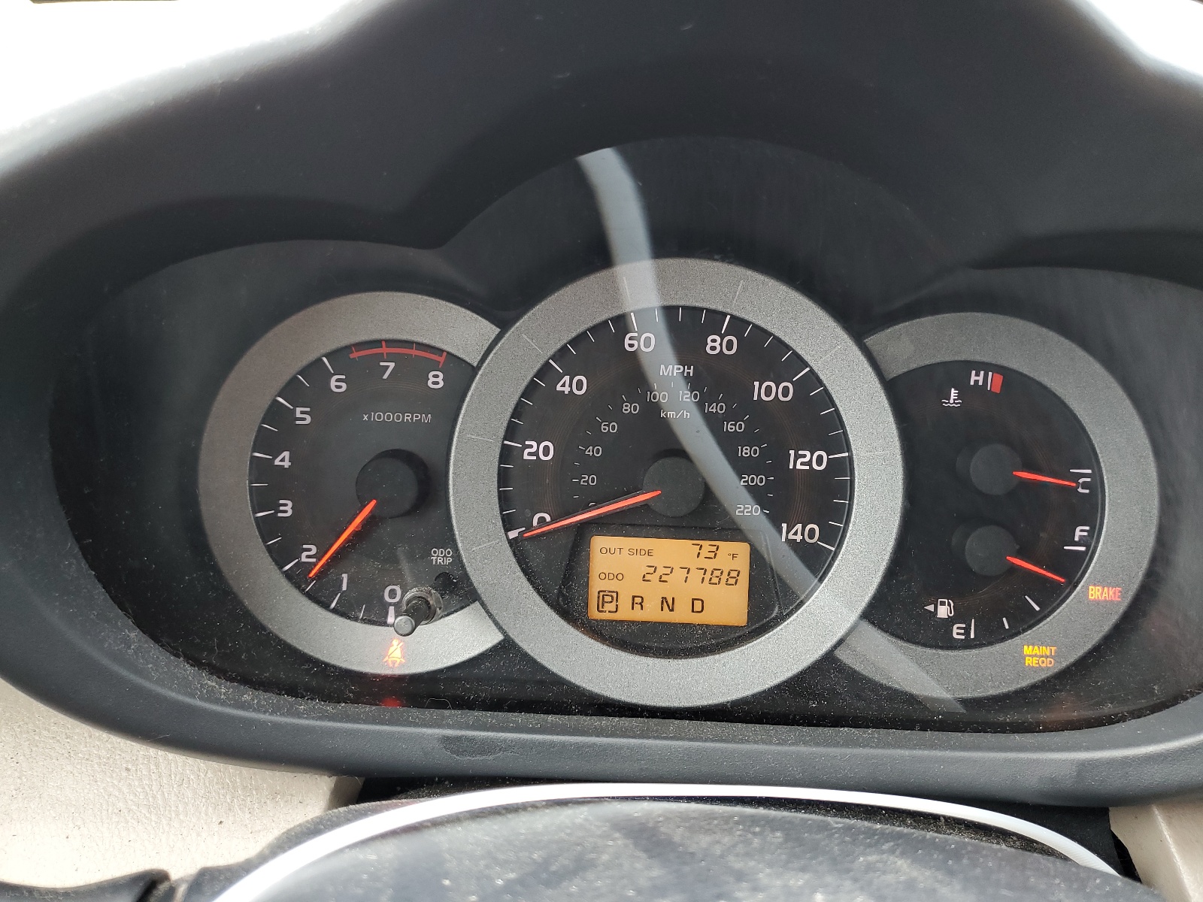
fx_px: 904
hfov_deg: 67.3
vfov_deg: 53.1
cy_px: 451
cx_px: 602
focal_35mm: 26
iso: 69
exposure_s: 1/60.2
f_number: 1.5
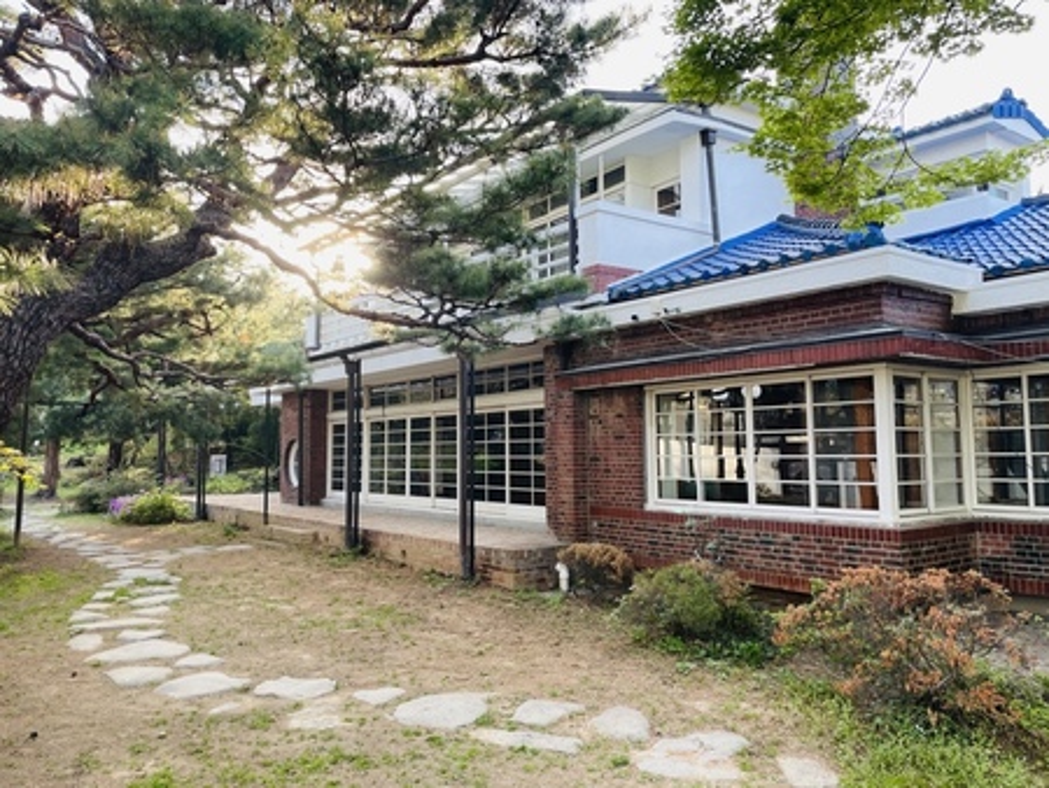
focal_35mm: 26
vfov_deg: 53.1
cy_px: 394
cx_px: 524
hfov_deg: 67.3
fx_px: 788
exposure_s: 1/167
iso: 32
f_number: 1.6
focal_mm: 4.2
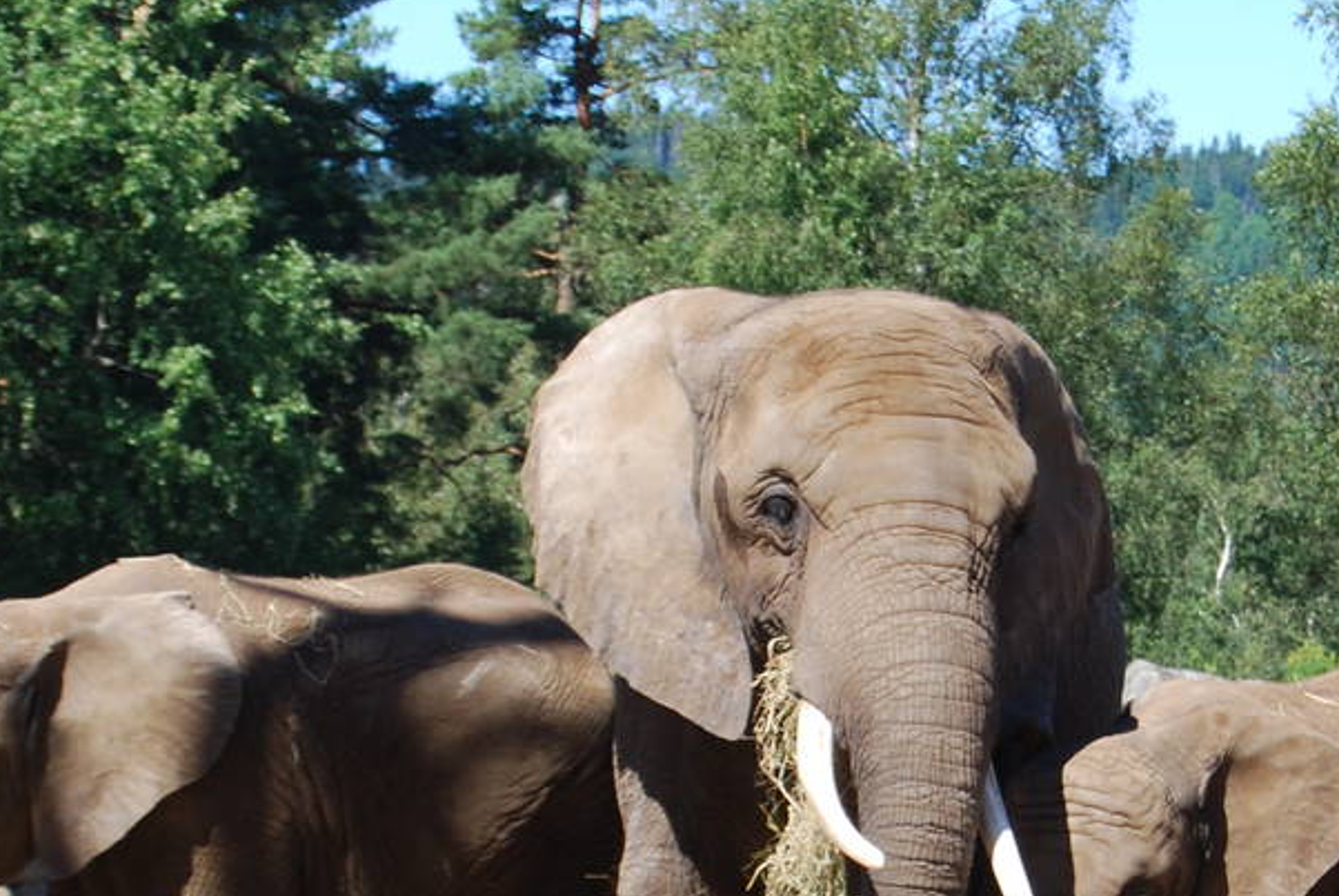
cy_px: 750
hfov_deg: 9.4
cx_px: 932
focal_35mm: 219
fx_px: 8168
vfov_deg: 6.3
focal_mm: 55
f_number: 6.3
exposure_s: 1/160
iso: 100
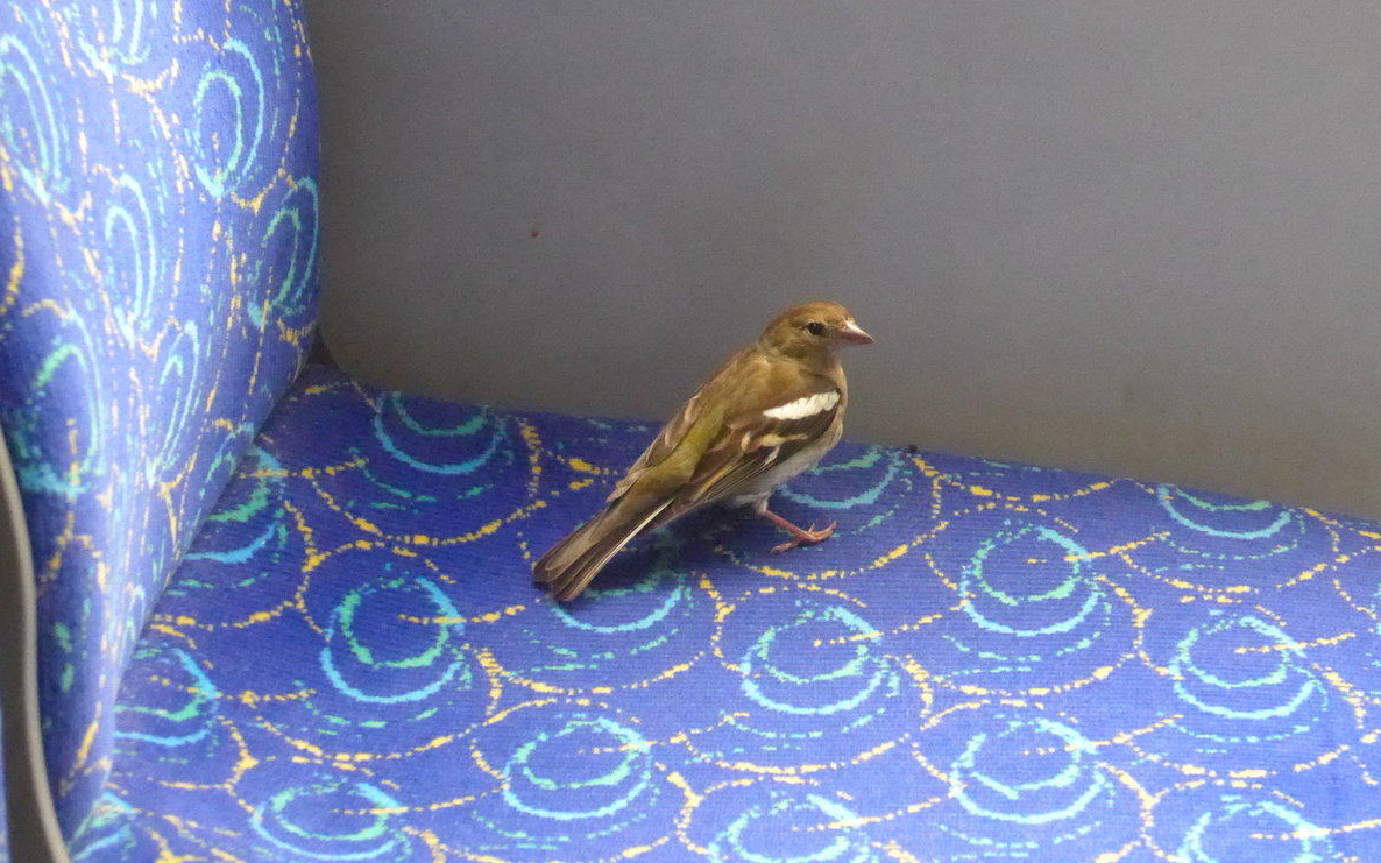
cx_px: 685
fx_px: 5005
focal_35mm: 133
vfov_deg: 9.8
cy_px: 346
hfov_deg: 15.7
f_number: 5.2
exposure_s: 1/80
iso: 3200
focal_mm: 24.3
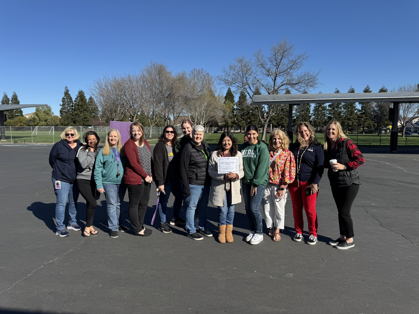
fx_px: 291
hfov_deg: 71.6
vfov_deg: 56.8
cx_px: 210
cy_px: 157
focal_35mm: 24
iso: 80
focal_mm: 6.76
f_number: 1.78
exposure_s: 1/3802
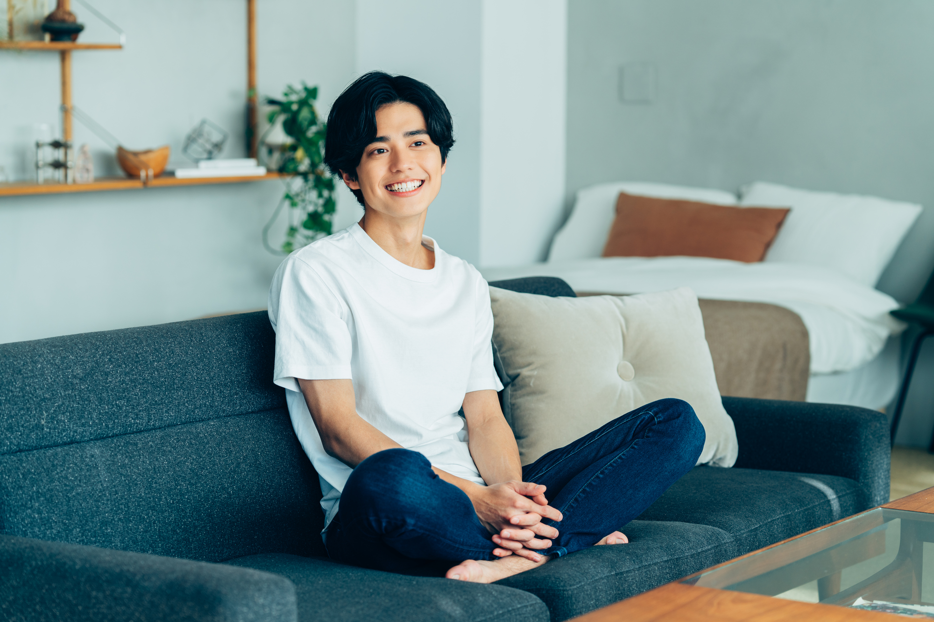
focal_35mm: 85
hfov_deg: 23.9
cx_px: 467
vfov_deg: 16.1
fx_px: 2205
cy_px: 311
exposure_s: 1/250
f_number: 2.8
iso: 200
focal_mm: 85
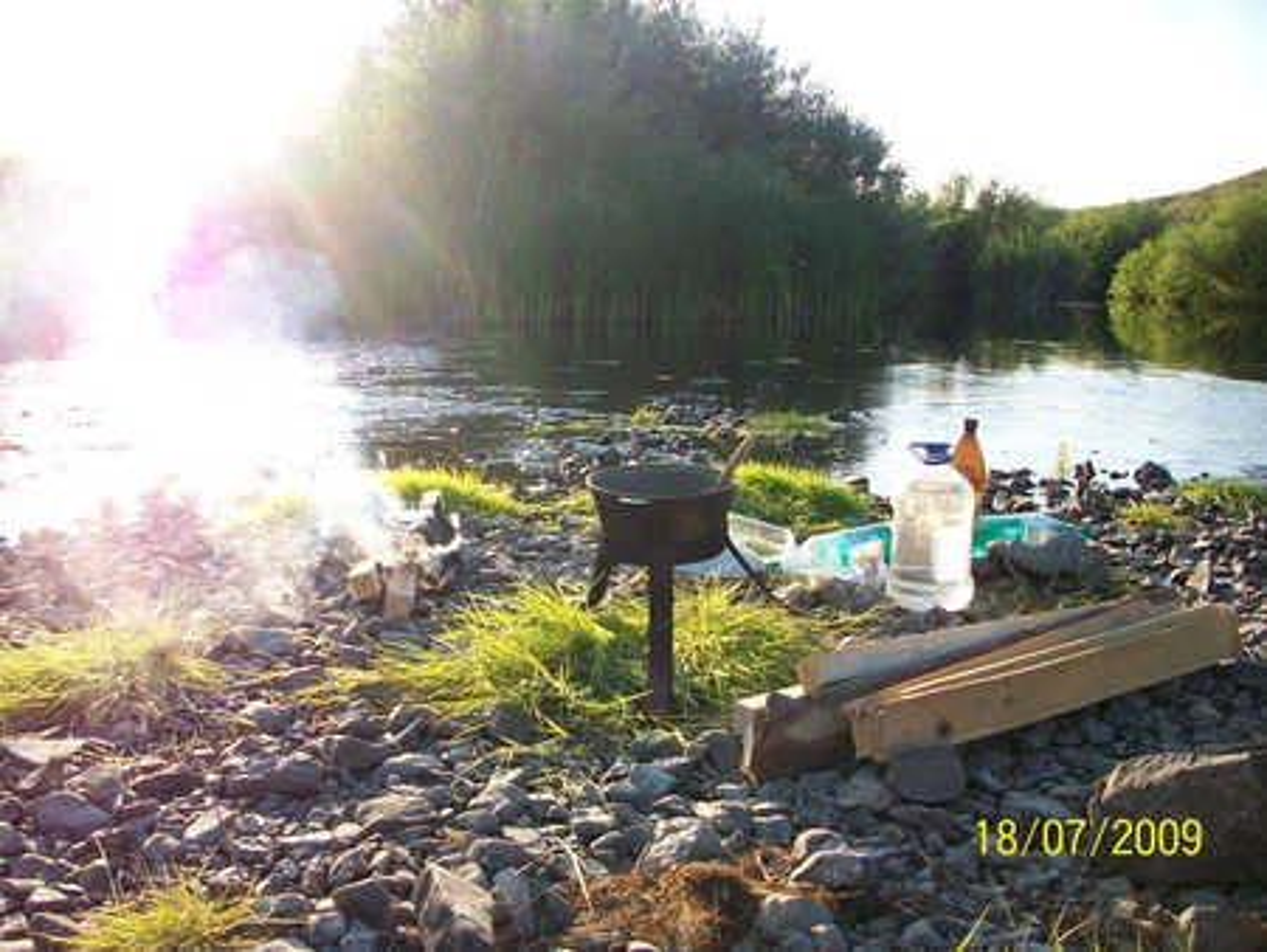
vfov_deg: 41.8
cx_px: 634
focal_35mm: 34
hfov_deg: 53.9
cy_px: 476
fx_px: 1245
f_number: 2.8
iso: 80
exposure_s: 1/444
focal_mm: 5.7
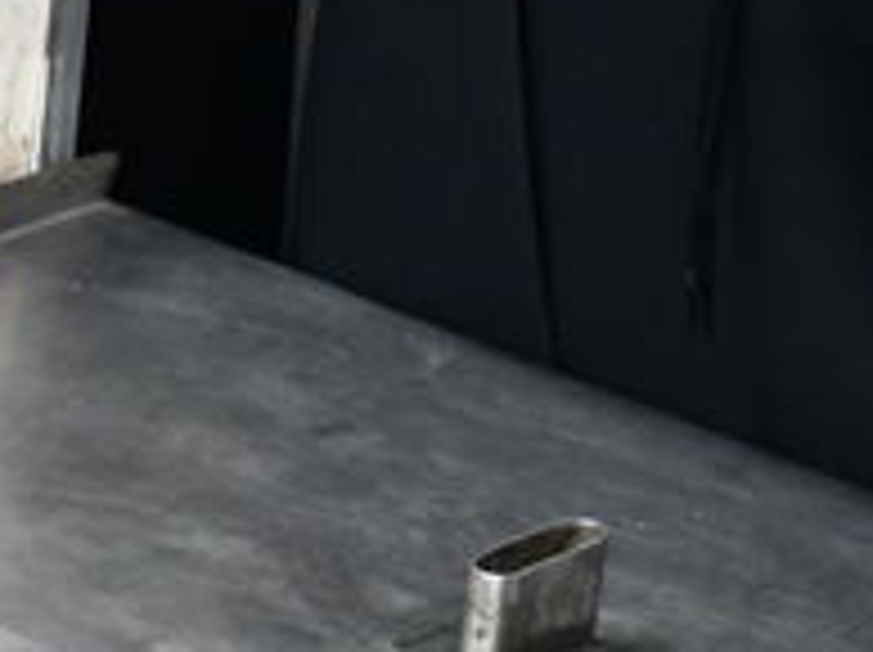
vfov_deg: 4.0
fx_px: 9093
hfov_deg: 5.1
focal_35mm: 361
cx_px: -2074
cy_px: -951
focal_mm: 52
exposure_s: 1/100
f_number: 5.6
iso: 3200
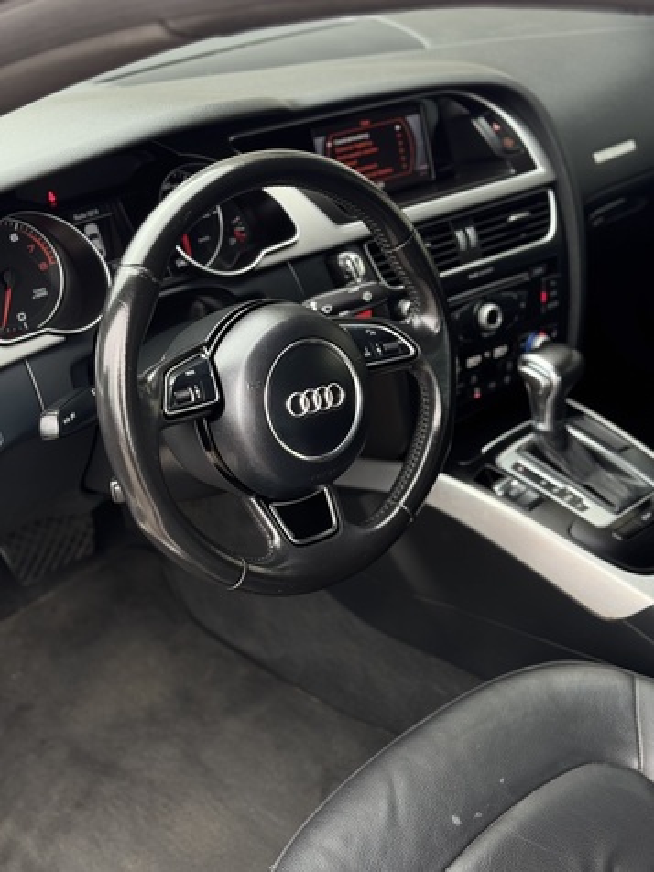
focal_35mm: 48
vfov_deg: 39.7
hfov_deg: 30.3
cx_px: 327
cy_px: 436
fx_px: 1209
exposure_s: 1/137
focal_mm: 6.76
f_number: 1.78
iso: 50
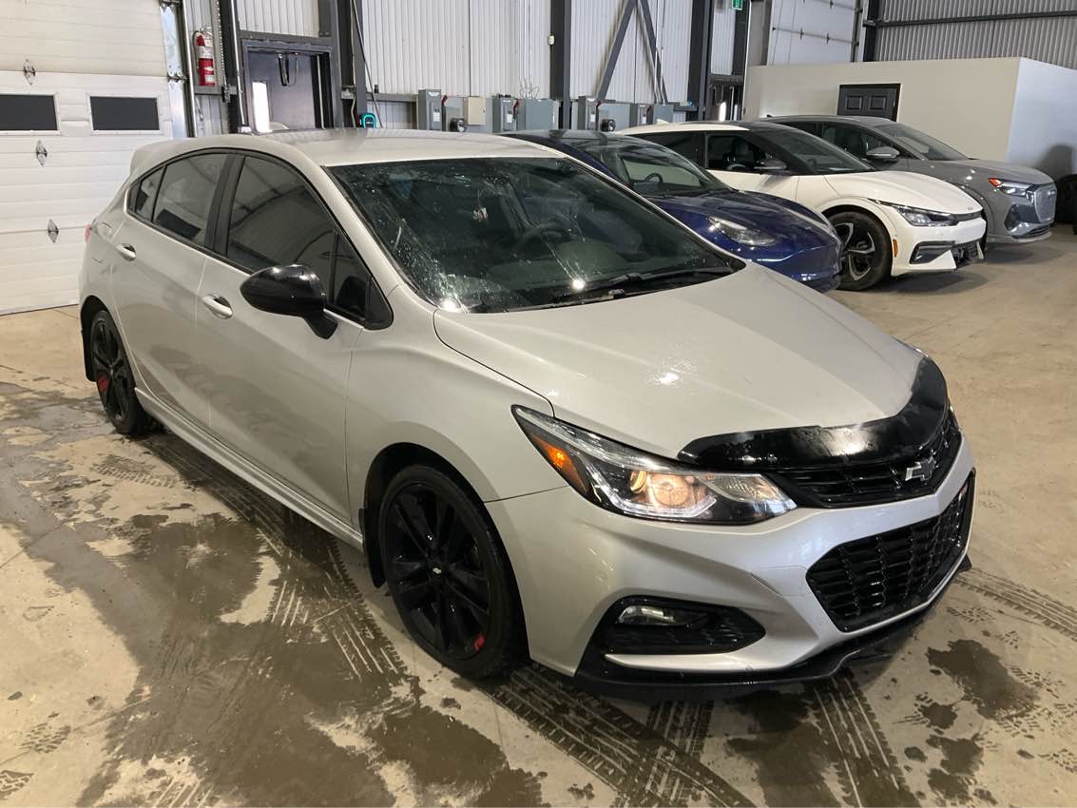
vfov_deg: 48.2
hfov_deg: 61.7
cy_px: 404
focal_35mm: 29
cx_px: 538
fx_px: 902
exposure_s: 1/60
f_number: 1.8
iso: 40
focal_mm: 3
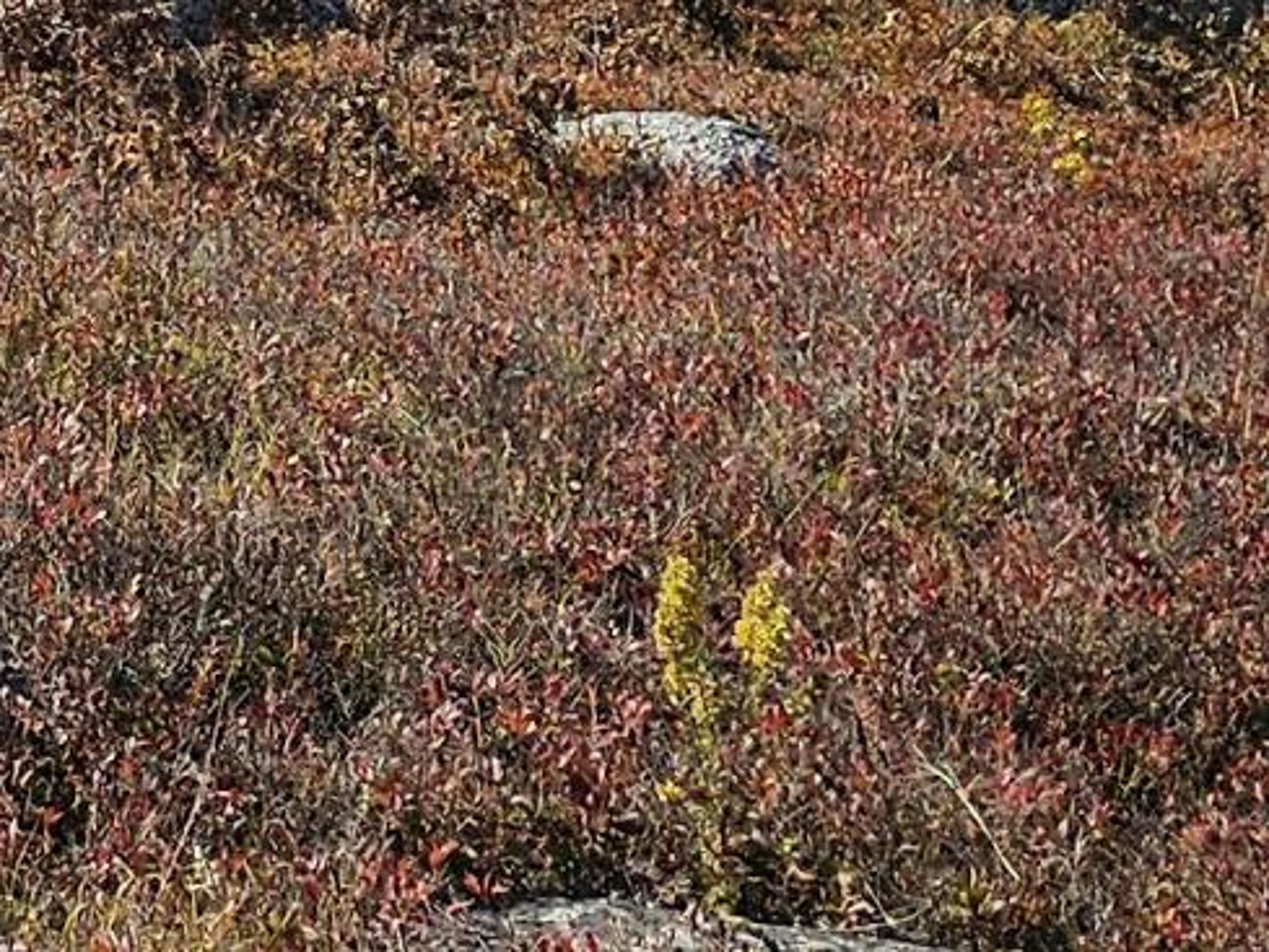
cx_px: -1022
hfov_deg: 12.7
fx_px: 5170
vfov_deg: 9.9
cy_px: -859
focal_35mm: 141
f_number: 1.7
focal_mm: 6.3
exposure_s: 1/1081
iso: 10
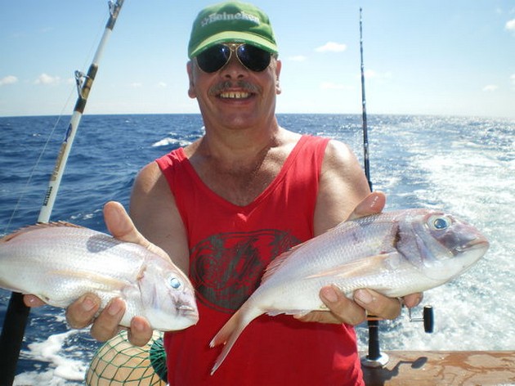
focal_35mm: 36
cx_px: 258
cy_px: 193
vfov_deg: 39.6
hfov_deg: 51.4
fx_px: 535
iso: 50
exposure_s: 1/400
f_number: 4.6
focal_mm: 6.3
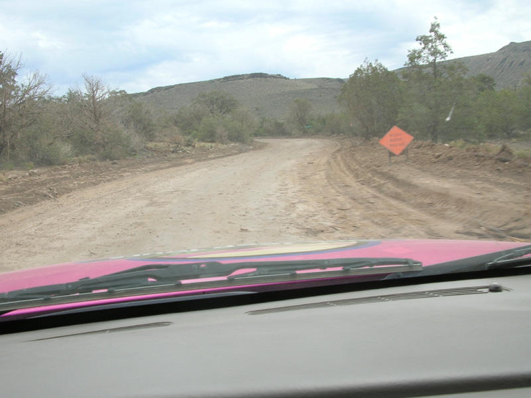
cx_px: 266
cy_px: 199
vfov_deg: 40.7
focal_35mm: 35
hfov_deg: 52.7
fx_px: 537
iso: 50
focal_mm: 5.8
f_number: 5.6
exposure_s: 1/160
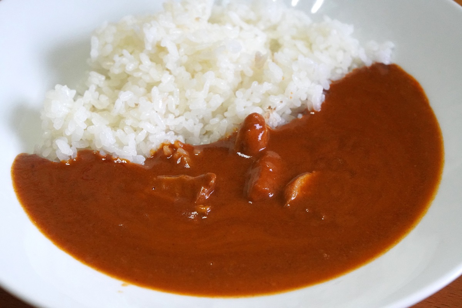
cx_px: 231
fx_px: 1001
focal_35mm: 78
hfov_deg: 26.0
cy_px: 154
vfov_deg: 17.5
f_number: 6.3
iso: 5000
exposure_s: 1/250
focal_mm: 52
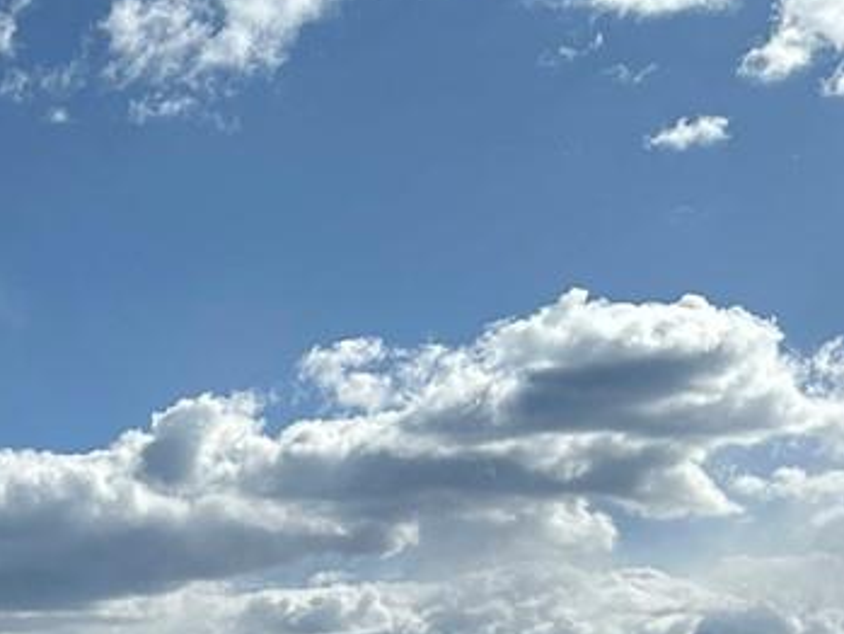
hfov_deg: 16.5
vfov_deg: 13.0
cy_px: 832
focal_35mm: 110
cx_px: -355
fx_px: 2683
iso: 80
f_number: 1.78
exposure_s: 1/12048
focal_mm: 6.86
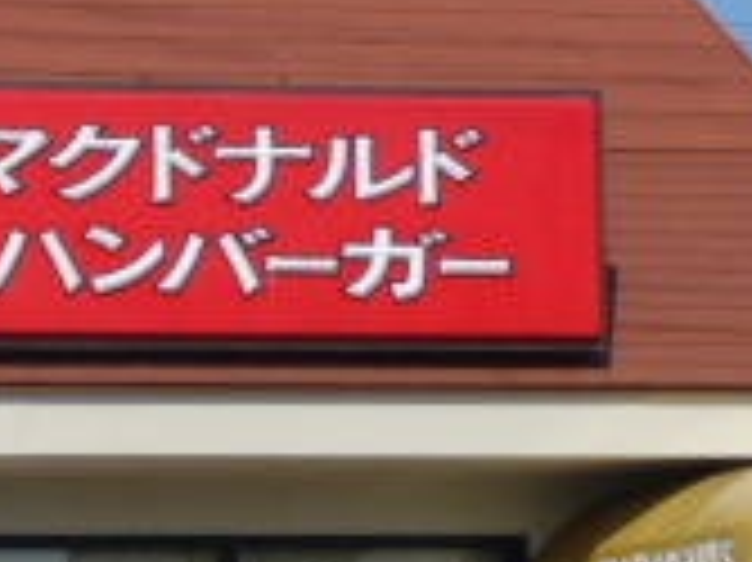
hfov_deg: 7.4
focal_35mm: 265
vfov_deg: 5.6
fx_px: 5753
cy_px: 558
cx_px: -203
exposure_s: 1/1000
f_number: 4.6
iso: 100
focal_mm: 12.3
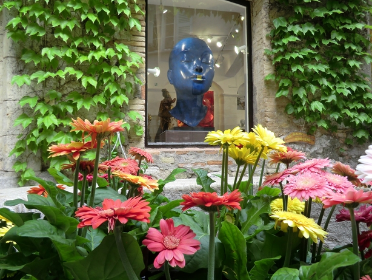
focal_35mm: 25
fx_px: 269
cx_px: 182
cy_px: 135
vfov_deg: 54.9
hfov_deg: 69.4
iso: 80
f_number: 3.2
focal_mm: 4.3
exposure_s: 1/60
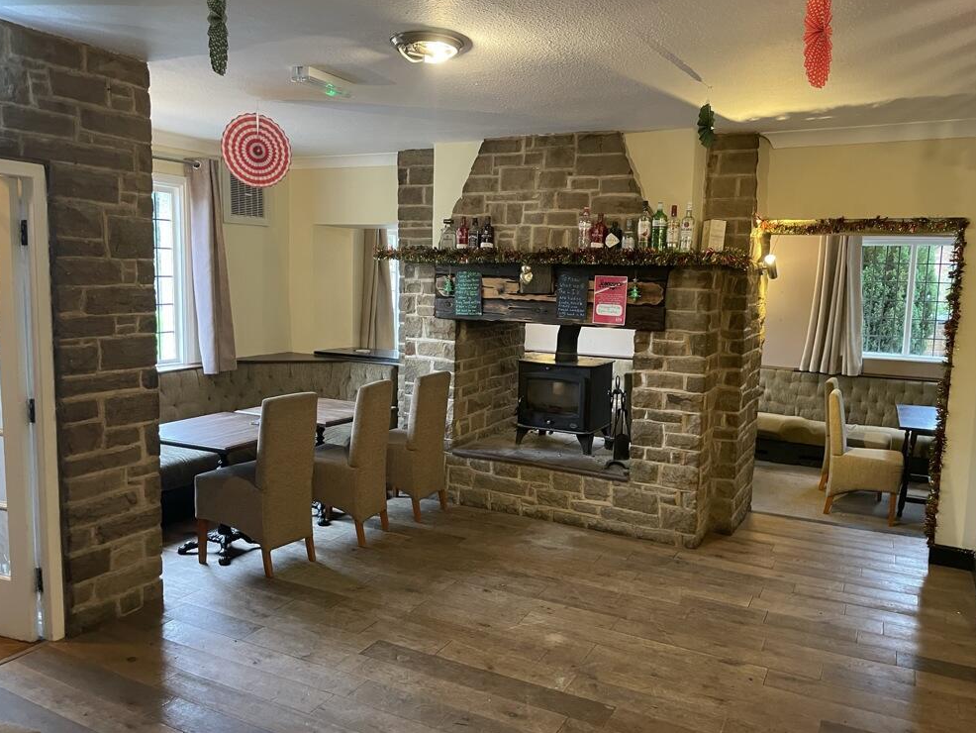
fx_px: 761
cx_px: 500
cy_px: 370
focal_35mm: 27
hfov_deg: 65.3
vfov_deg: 51.4
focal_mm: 4.2
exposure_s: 1/50
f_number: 1.6
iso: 500
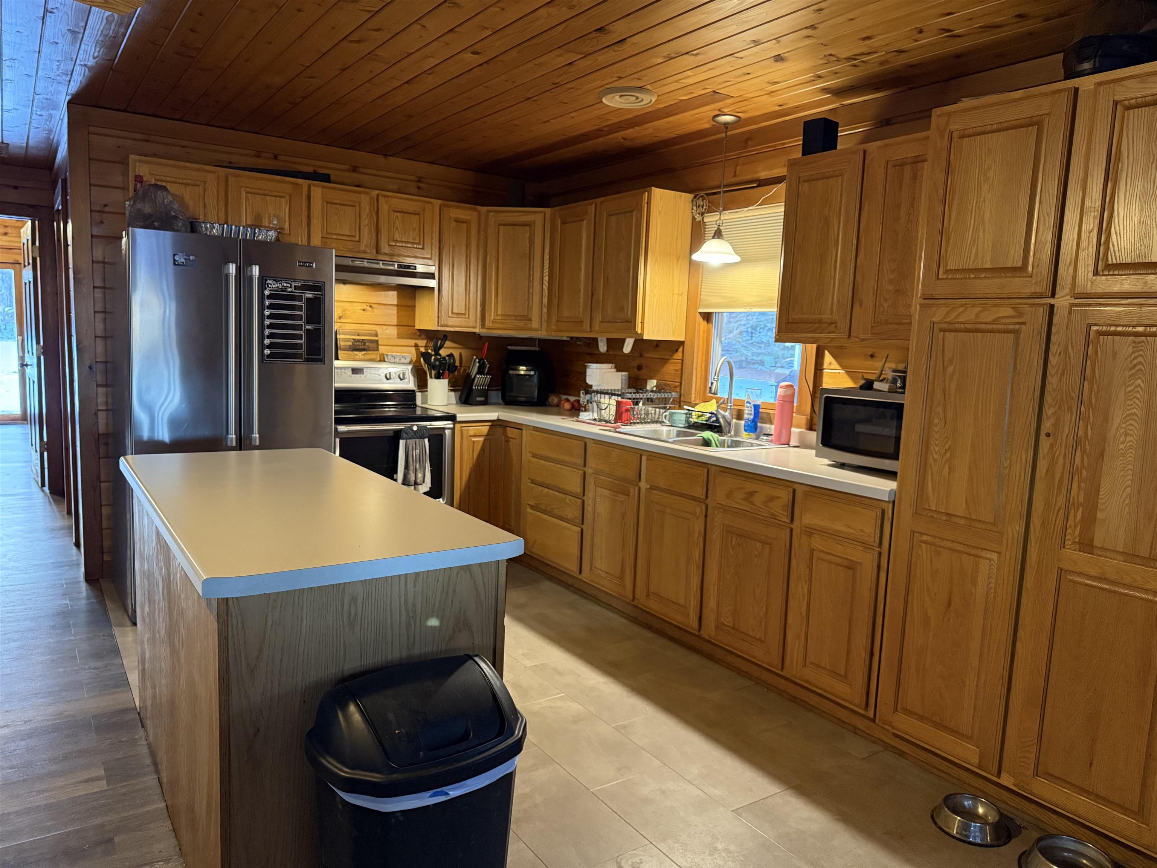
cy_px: 434
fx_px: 802
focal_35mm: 24
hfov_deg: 71.6
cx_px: 578
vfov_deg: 56.8
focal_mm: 6.76
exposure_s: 1/40
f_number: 1.78
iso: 640
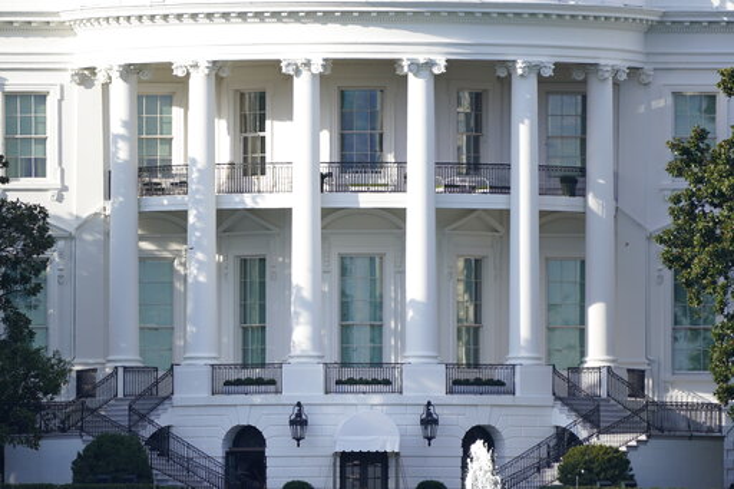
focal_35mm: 900
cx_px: 367
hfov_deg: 2.3
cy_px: 244
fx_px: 18343
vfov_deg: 1.5
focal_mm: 600
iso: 100
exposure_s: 1/200
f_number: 6.3
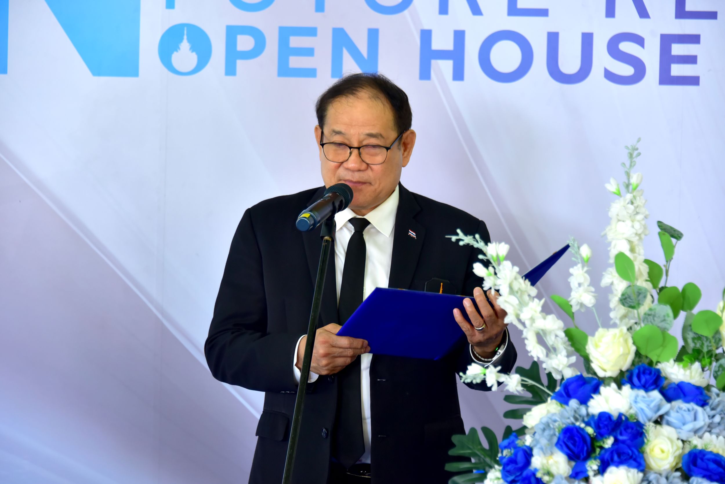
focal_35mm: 135
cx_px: 362
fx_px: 2720
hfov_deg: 15.2
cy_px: 242
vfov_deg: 10.2
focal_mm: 135
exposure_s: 1/125
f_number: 5.6
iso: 1250
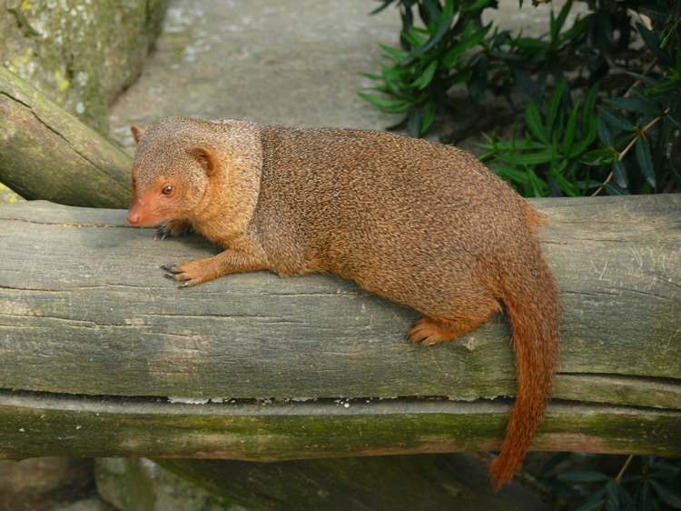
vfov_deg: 7.6
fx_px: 3855
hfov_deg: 10.1
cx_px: 340
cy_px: 256
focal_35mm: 196
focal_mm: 41.5
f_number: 3.6
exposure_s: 1/80
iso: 100
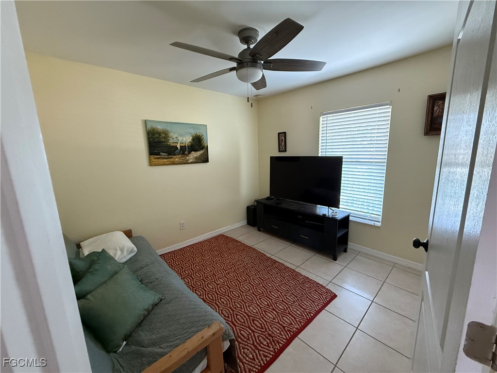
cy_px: 186
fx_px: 201
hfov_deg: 102.1
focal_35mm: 14
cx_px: 248
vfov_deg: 85.7
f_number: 2.2
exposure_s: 1/60
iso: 640
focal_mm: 2.22
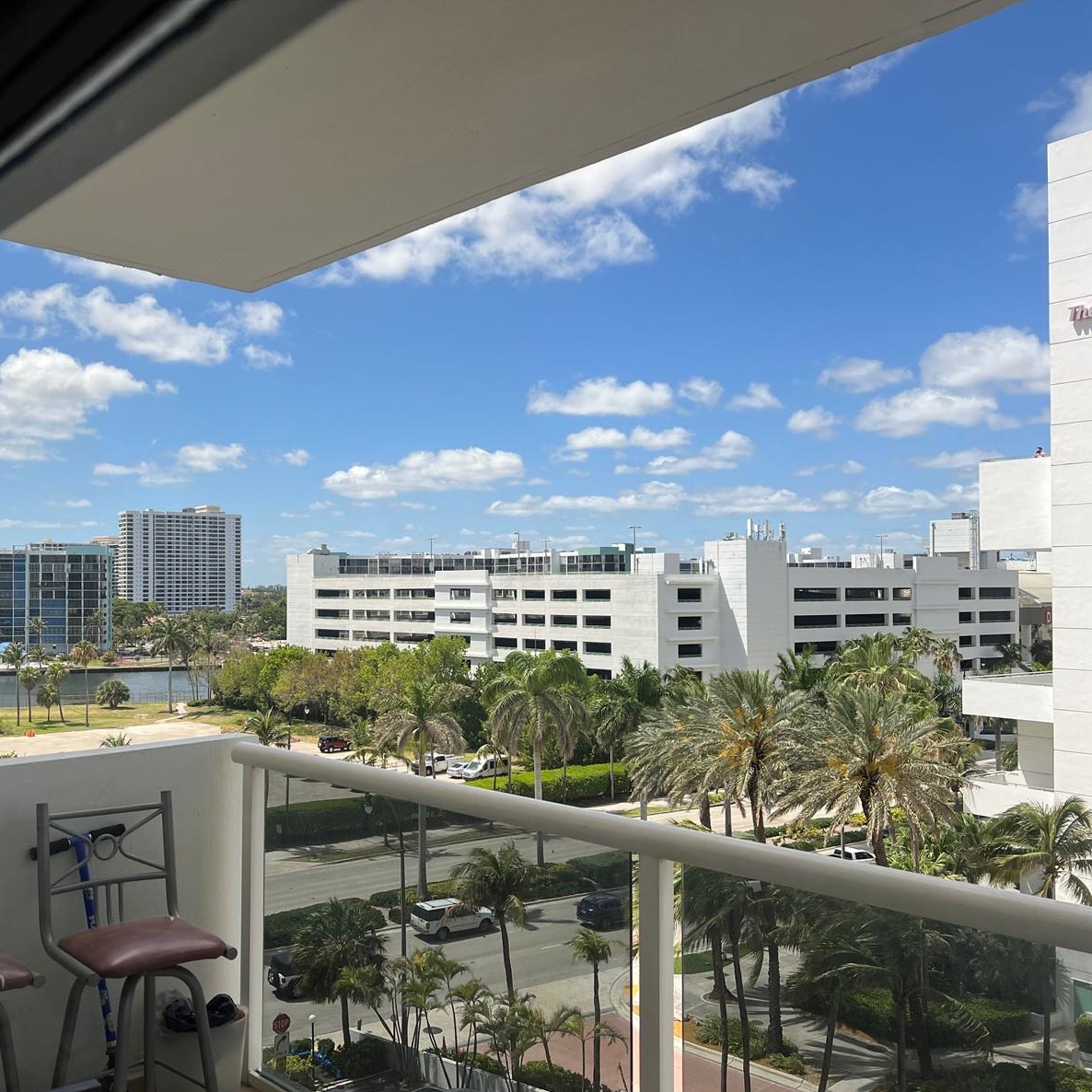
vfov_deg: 52.5
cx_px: 371
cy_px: 551
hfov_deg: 51.6
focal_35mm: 31
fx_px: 1106
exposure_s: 1/3257
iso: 50
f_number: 1.5
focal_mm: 5.7
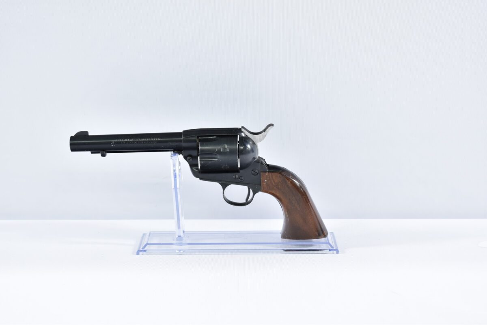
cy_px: 162
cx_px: 244
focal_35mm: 75
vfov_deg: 18.2
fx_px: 1015
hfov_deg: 27.0
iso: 640
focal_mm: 50
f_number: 5.6
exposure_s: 1/20
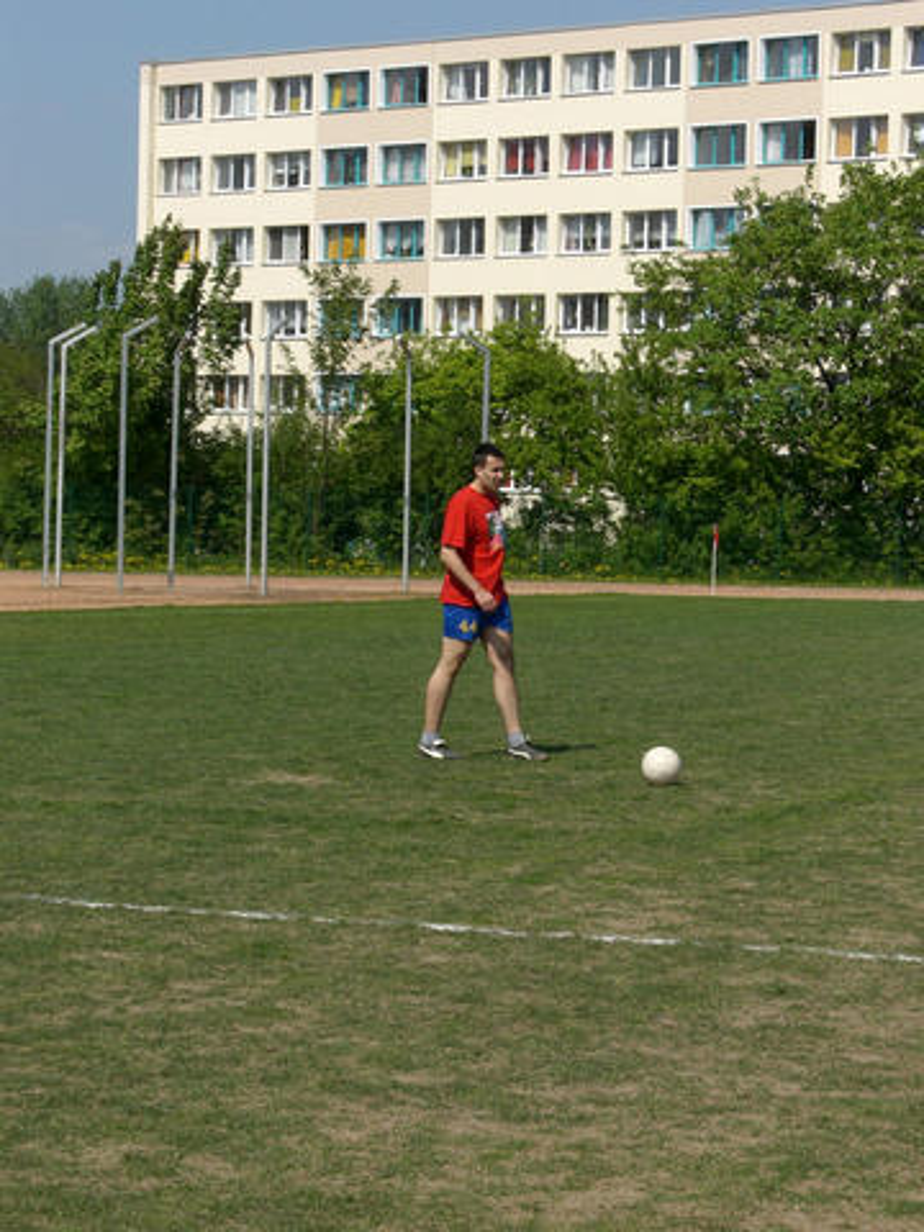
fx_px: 4057
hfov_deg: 13.0
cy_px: 616
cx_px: 462
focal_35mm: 114
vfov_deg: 17.3
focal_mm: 18.9
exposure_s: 1/320
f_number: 7.6
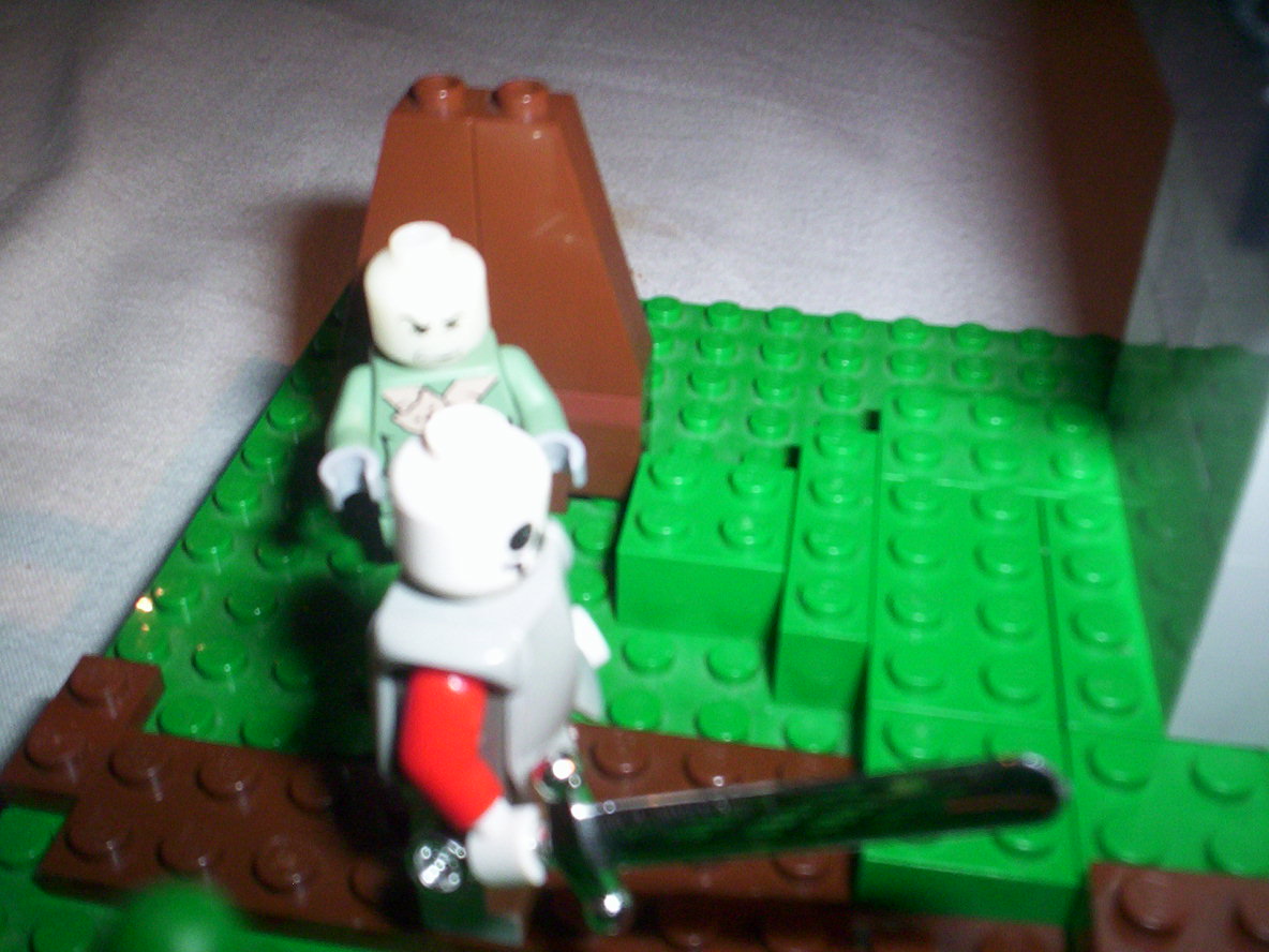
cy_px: 476
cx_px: 634
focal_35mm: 38
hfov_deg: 49.0
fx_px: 1393
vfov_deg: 37.7
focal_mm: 4.99
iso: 140
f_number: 4.5
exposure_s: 1/60
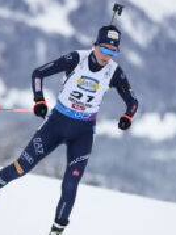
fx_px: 2851
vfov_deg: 4.7
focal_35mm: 420
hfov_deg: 3.5
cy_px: 148
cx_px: 53
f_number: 3.2
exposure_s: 1/2000
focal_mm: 200
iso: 800
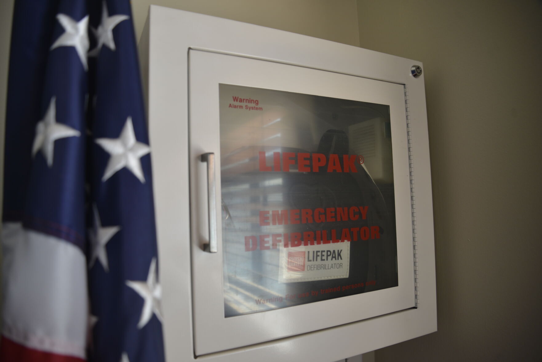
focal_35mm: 24
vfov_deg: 53.2
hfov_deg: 73.7
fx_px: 361
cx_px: 271
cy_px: 181
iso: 320
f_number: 3.5
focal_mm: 24
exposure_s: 1/160
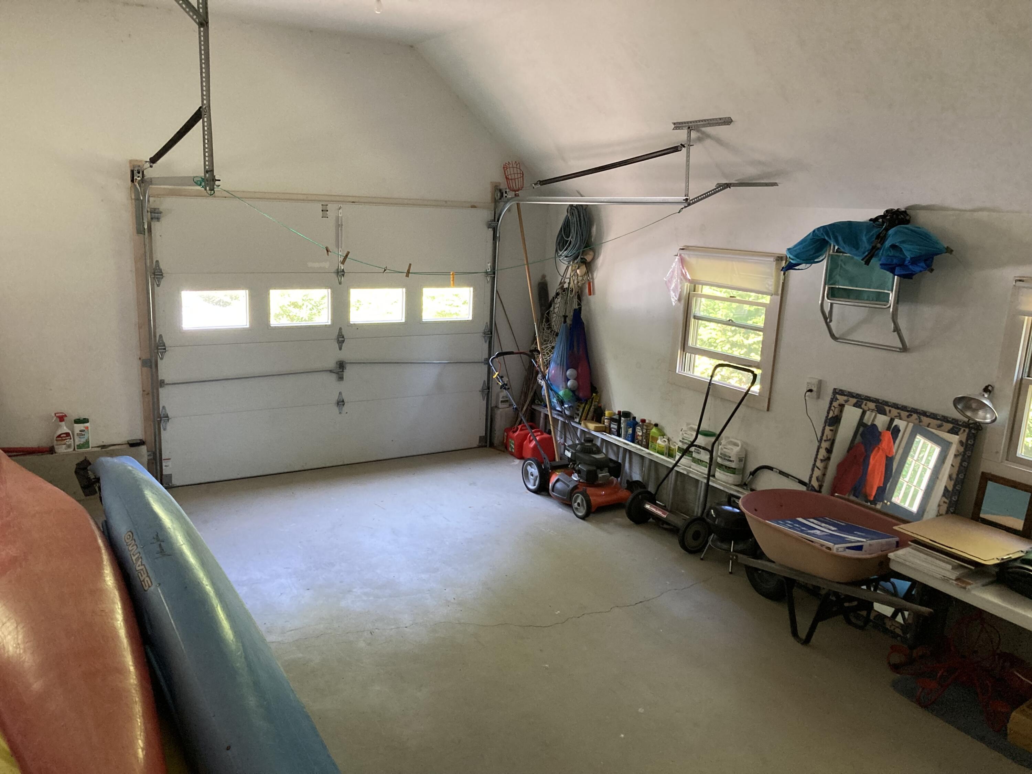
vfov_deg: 49.7
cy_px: 387
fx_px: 835
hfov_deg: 63.4
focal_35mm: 28
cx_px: 516
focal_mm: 3.99
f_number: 1.8
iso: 320
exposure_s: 1/60
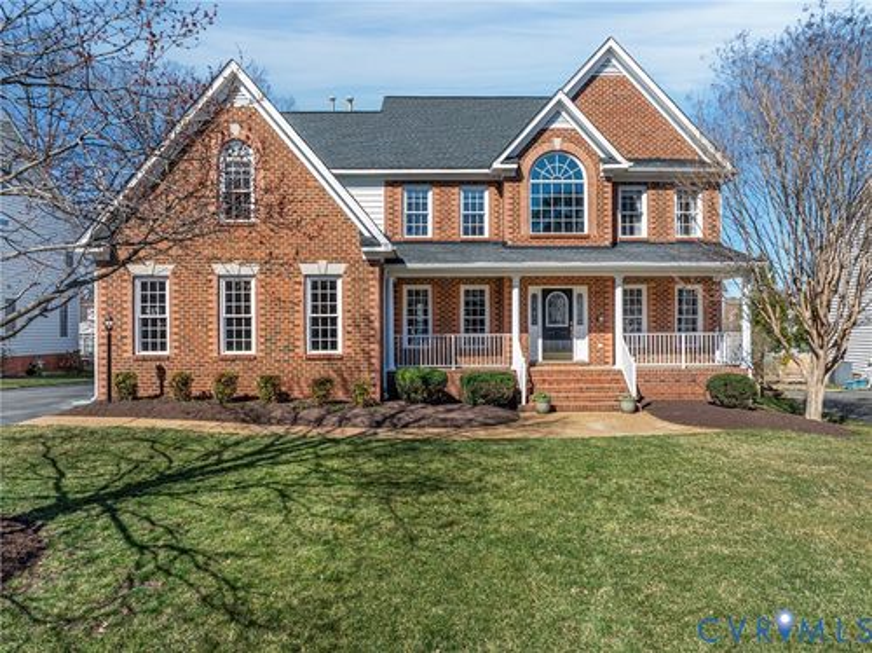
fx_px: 604
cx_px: 436
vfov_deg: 56.7
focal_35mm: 24
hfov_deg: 71.6
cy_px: 326
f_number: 5
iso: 100
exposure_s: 1/320
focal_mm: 12.29
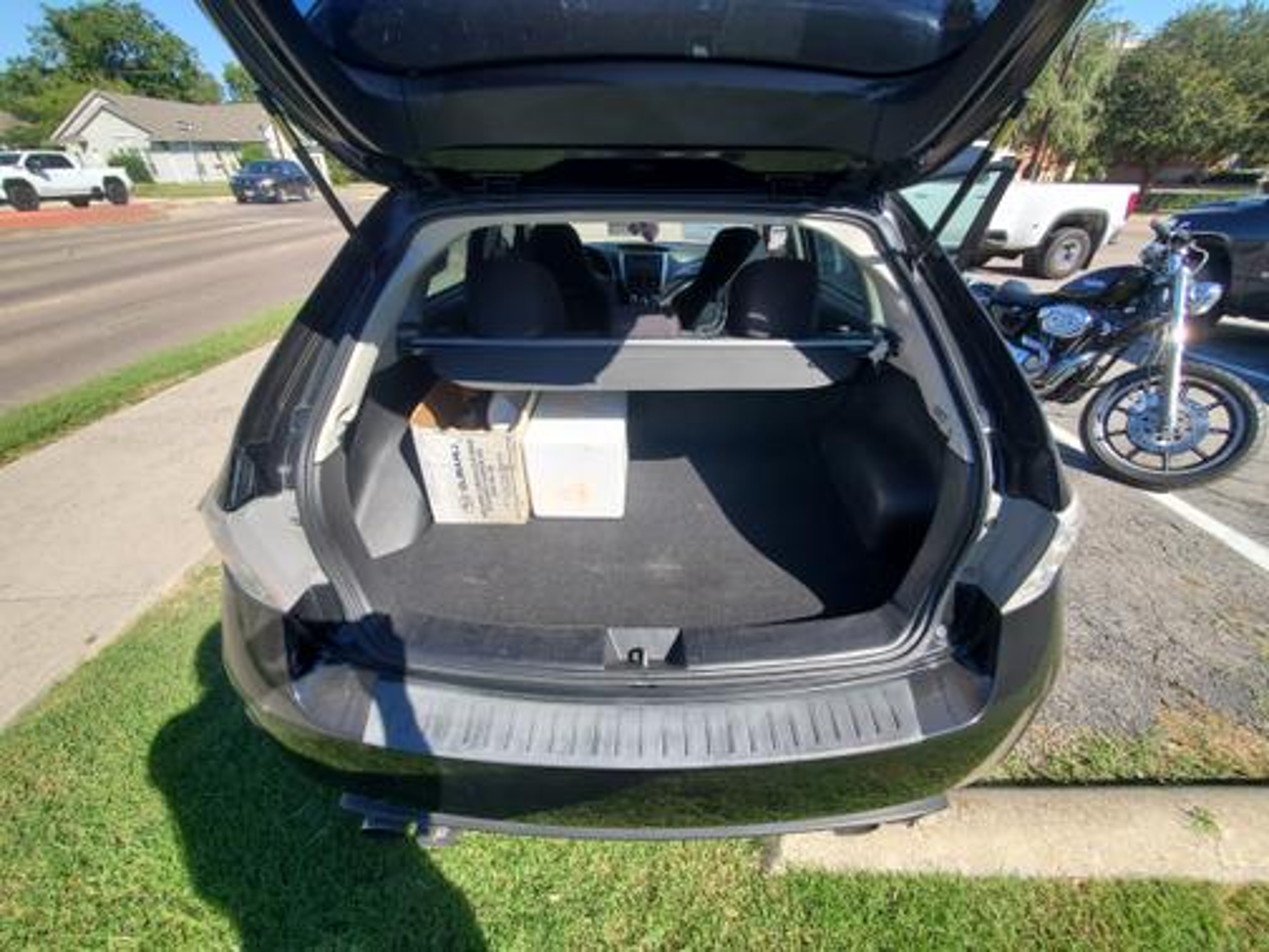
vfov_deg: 89.9
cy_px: 476
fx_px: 477
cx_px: 634
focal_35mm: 13
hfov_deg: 106.2
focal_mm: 1.8
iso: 50
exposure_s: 1/612
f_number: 2.2
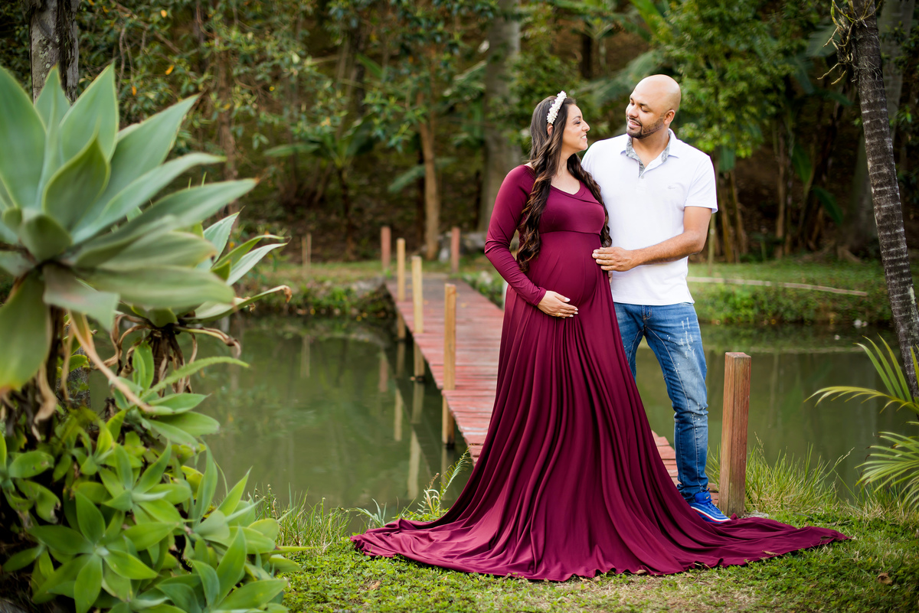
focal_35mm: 50
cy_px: 306
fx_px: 1277
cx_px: 460
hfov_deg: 39.6
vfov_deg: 27.0
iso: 125
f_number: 2
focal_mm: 50
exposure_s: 1/200
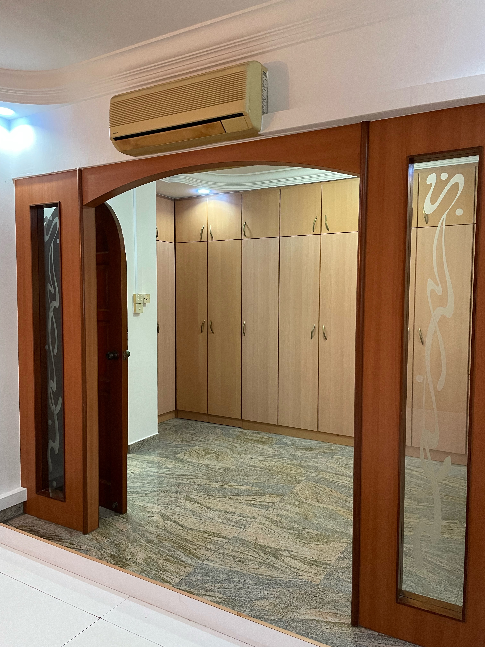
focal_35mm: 26
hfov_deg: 53.1
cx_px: 242
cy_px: 324
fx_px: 486
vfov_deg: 67.3
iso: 400
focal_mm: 4.2
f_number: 1.6
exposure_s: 1/50
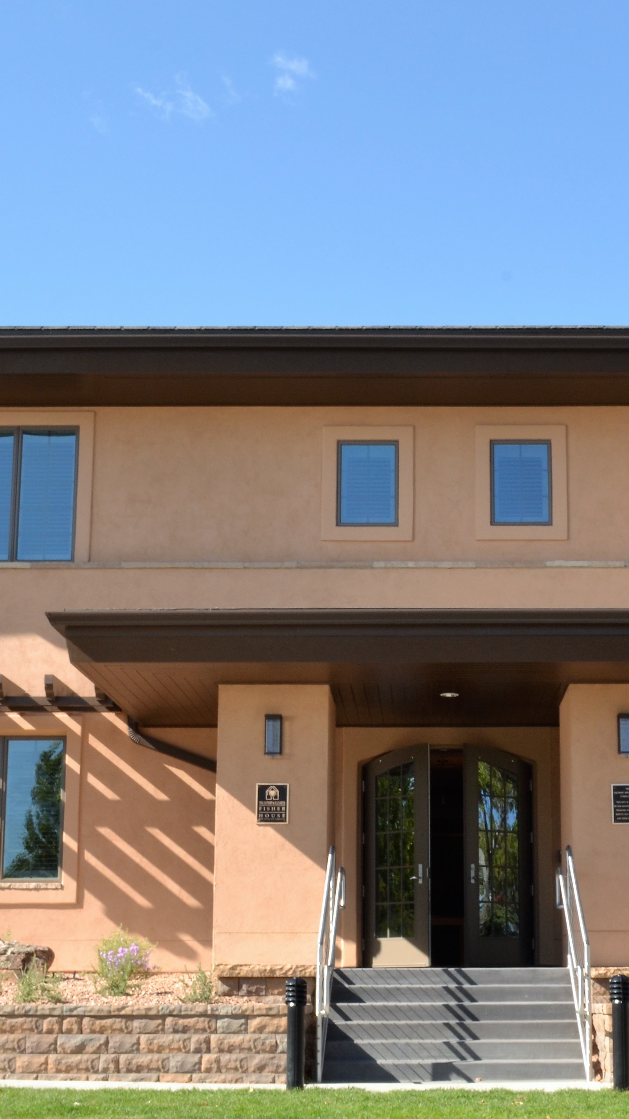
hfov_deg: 20.3
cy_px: 582
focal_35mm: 59
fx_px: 1749
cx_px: 450
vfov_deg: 35.4
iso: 400
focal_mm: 24
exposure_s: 1/60
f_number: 20
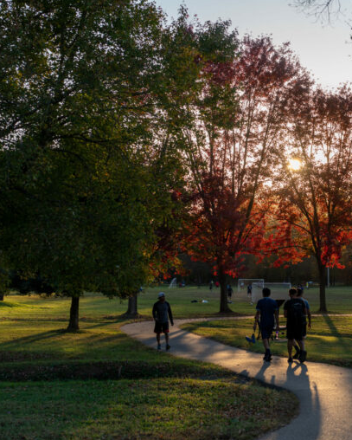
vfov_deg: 24.4
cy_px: 221
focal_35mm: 78
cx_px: 287
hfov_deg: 19.5
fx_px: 1015
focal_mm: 55
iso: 100
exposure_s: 1/250
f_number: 5
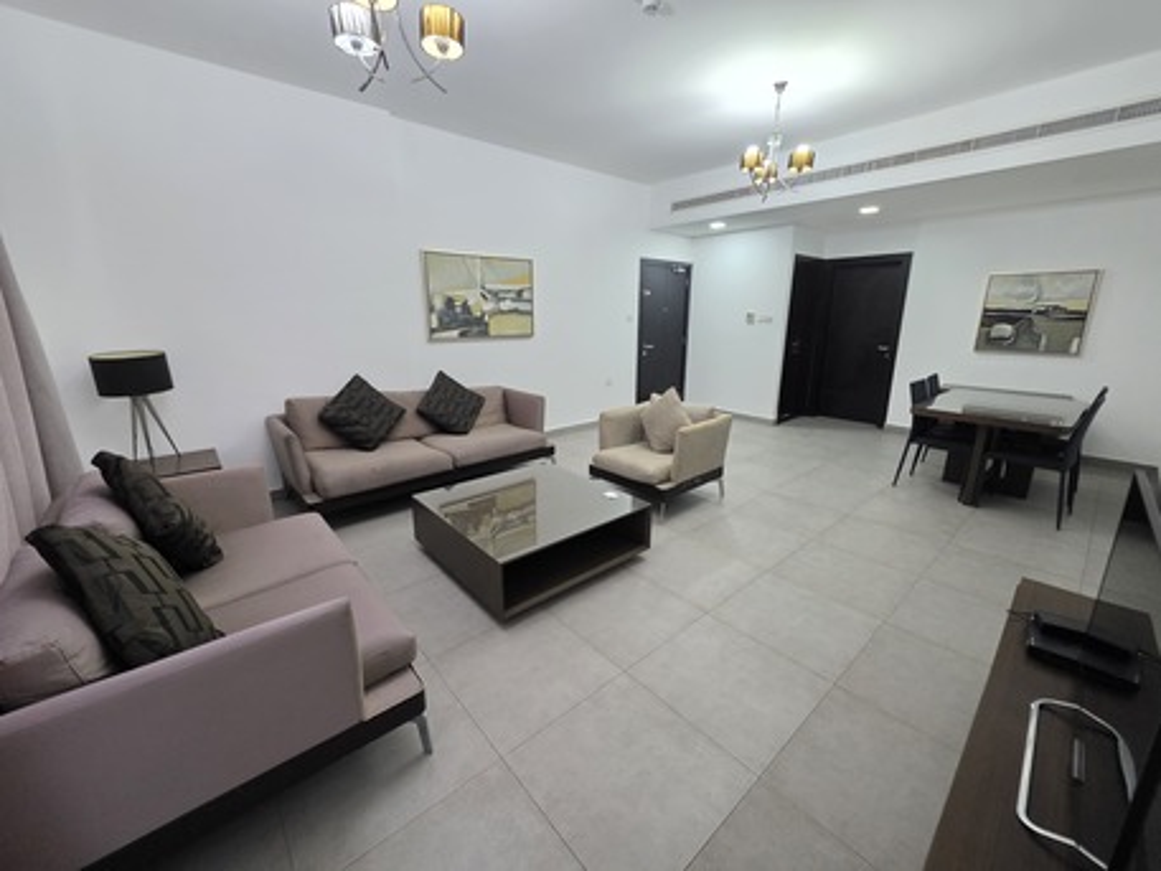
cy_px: 436
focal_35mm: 13
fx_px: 436
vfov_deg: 89.9
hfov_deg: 106.2
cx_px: 580
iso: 640
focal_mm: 2.2
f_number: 1.9
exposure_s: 1/50
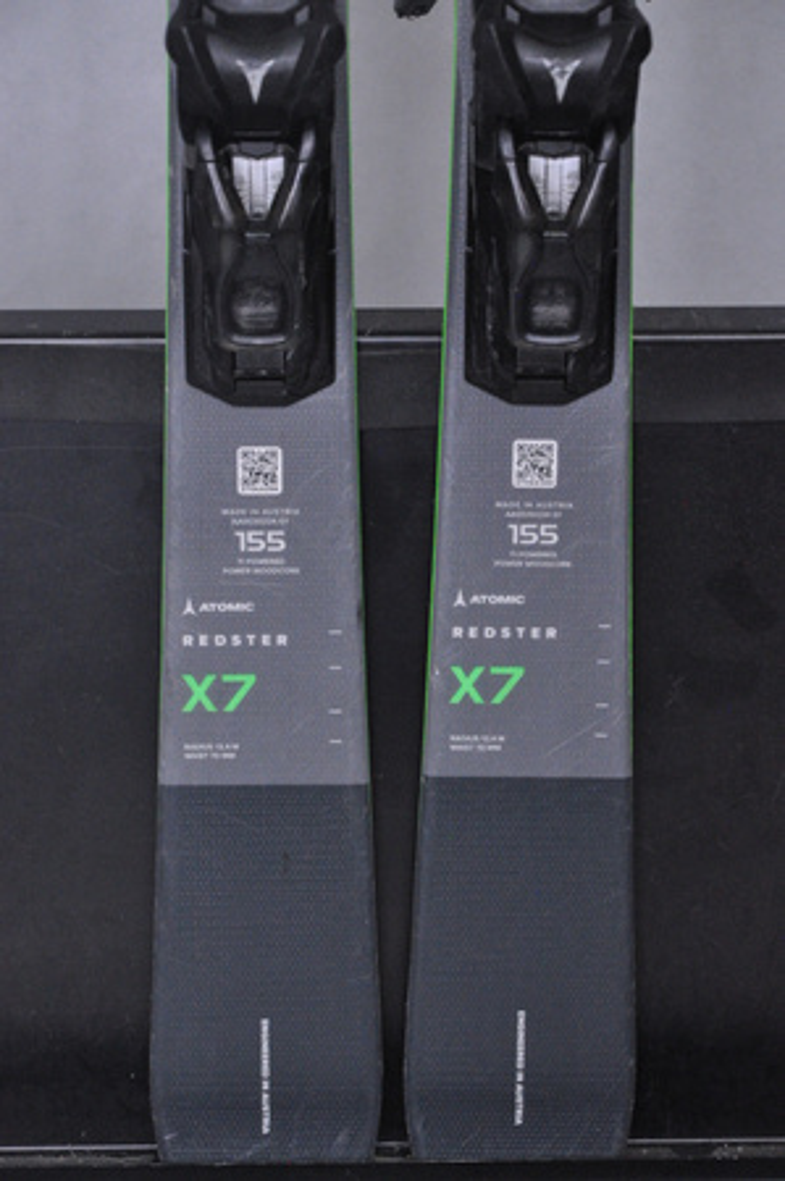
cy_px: 590
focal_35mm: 135
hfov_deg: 10.1
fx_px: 4426
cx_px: 392
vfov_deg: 15.2
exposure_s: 1/125
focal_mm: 90
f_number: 8
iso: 3200
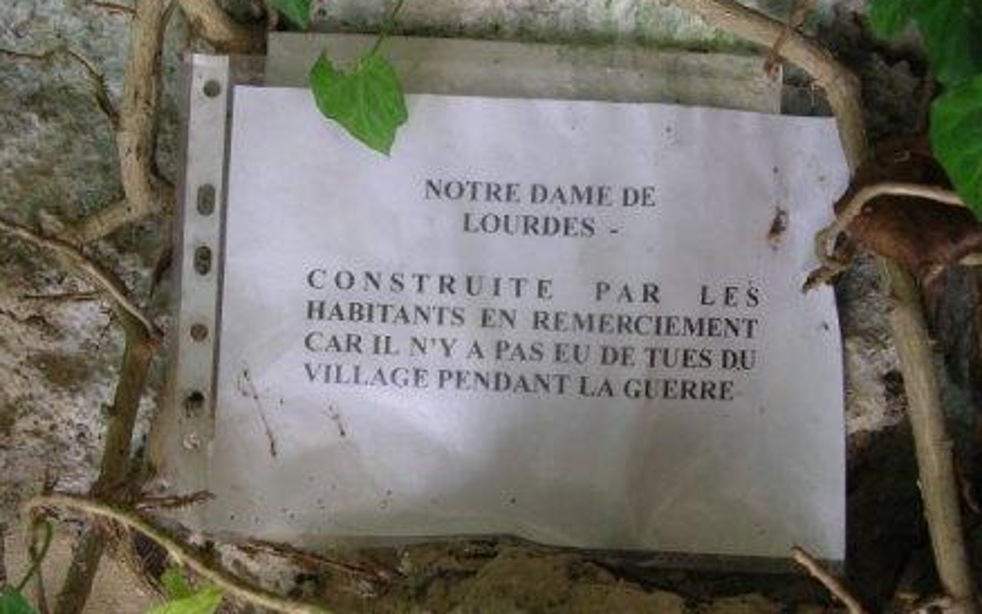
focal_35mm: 39
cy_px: 308
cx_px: 482
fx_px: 1044
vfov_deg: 32.8
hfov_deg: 50.4
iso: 50
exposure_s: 1/17.3
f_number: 2.7
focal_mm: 6
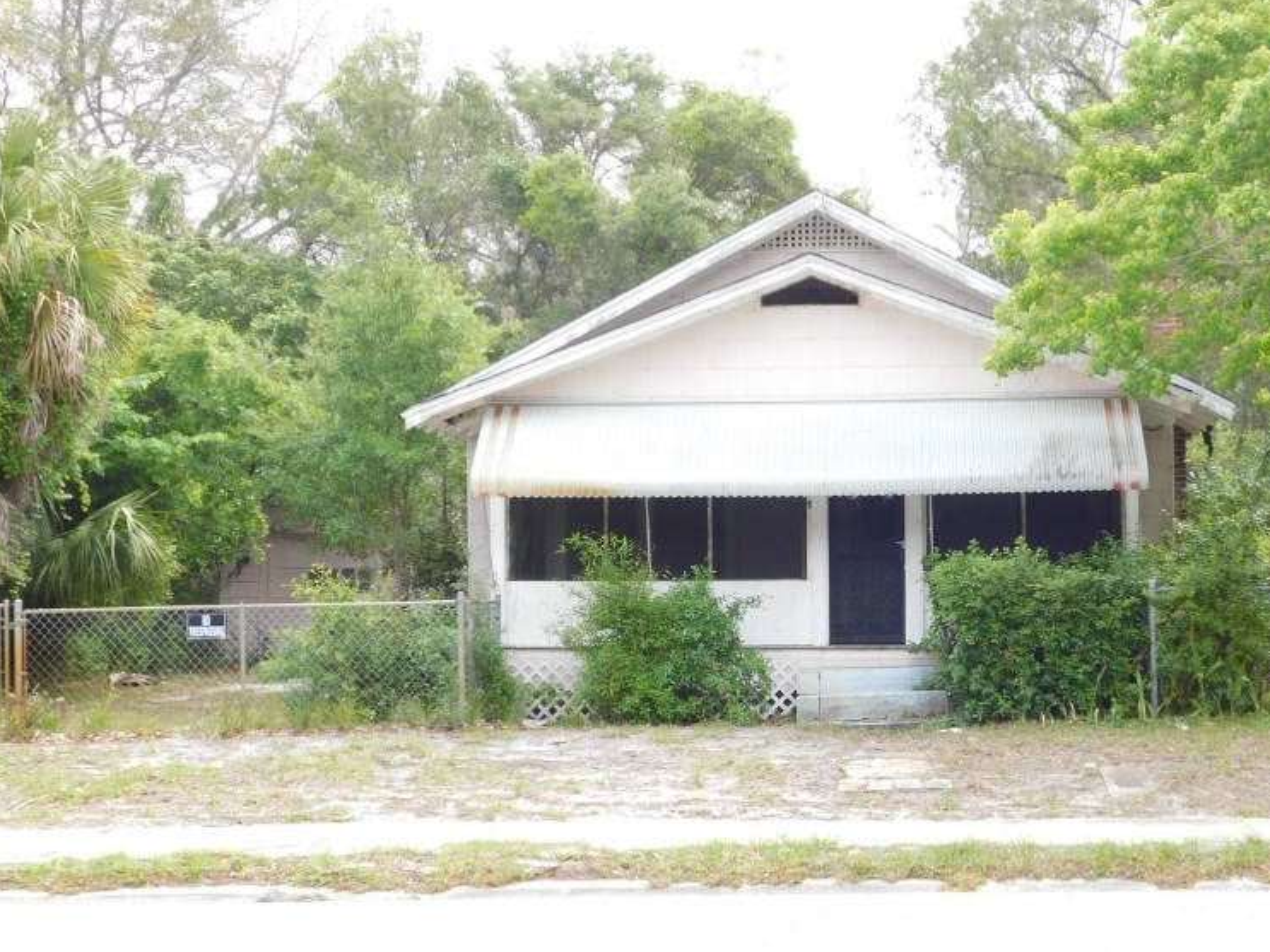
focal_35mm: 62
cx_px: 831
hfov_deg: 31.0
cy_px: 564
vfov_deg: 23.6
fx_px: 2274
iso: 125
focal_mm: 8
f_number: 3.7
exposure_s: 1/200
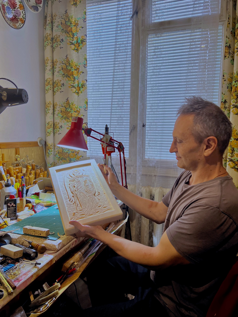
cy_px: 158
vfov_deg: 67.3
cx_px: 119
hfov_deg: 53.1
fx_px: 238
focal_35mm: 26
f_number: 1.5
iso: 64
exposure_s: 1/100
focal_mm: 5.7
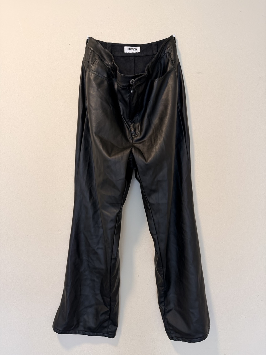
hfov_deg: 56.8
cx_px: 133
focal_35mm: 24
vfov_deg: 71.6
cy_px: 178
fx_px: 246
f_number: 1.78
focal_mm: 6.76
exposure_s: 1/120
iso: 200
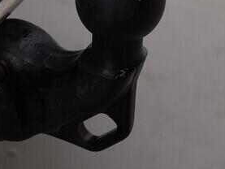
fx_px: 832
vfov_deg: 11.5
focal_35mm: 128
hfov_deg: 15.3
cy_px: 13
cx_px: 36
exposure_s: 1/80
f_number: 4
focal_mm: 24
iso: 125
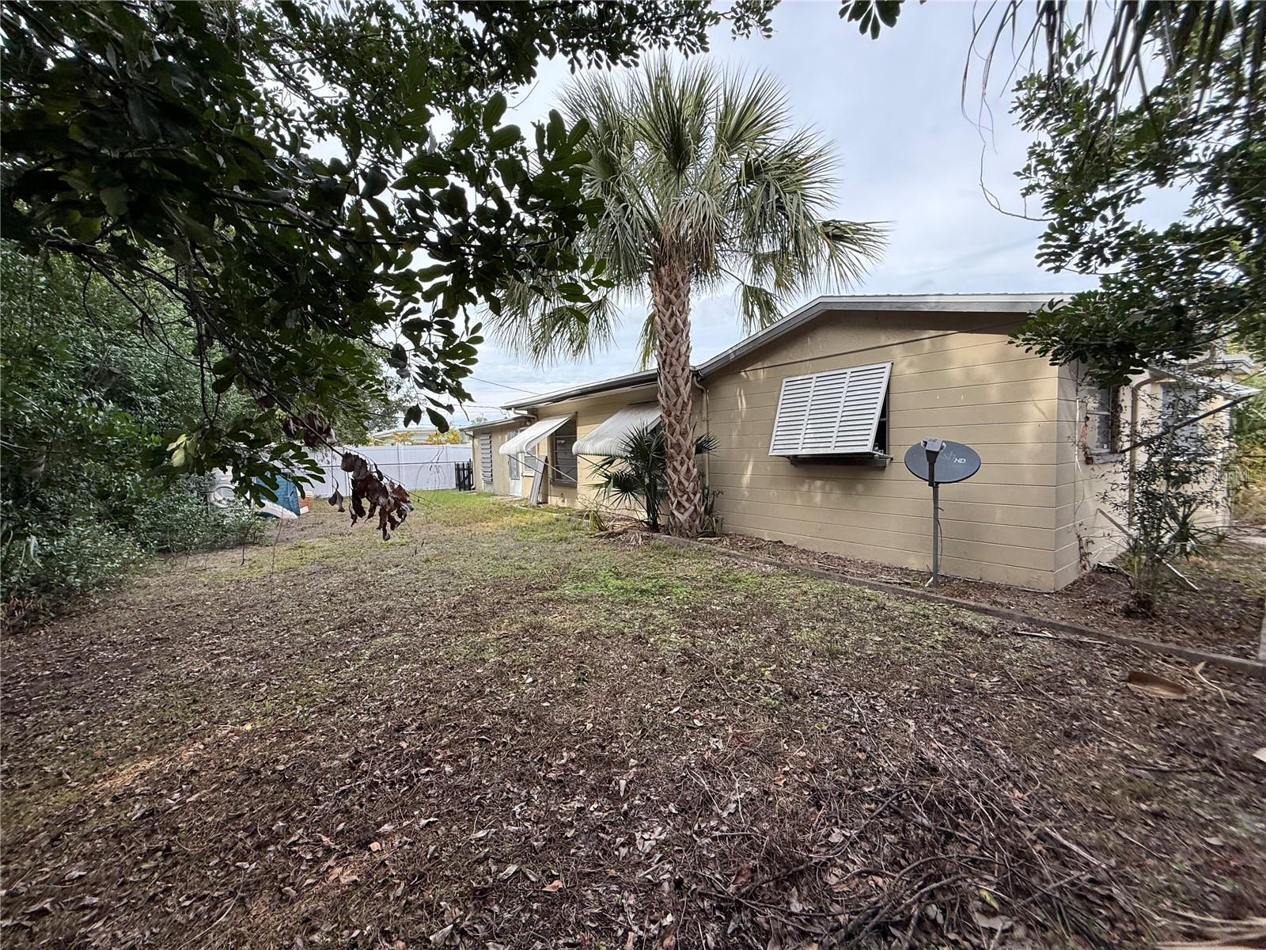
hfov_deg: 102.1
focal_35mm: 14
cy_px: 475
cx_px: 633
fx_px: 512
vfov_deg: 85.7
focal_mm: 2.22
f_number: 2.2
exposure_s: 1/494
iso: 50
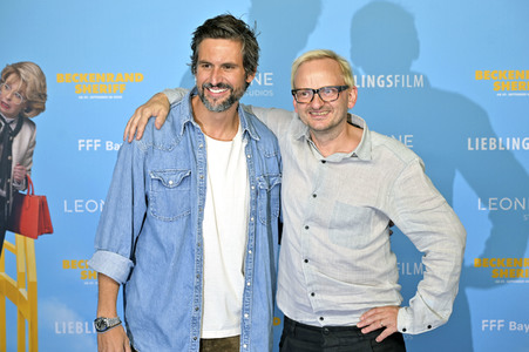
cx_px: 264
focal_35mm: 70
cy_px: 176
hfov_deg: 28.9
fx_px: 1028
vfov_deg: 19.4
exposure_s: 1/100
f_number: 4
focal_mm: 70
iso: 160
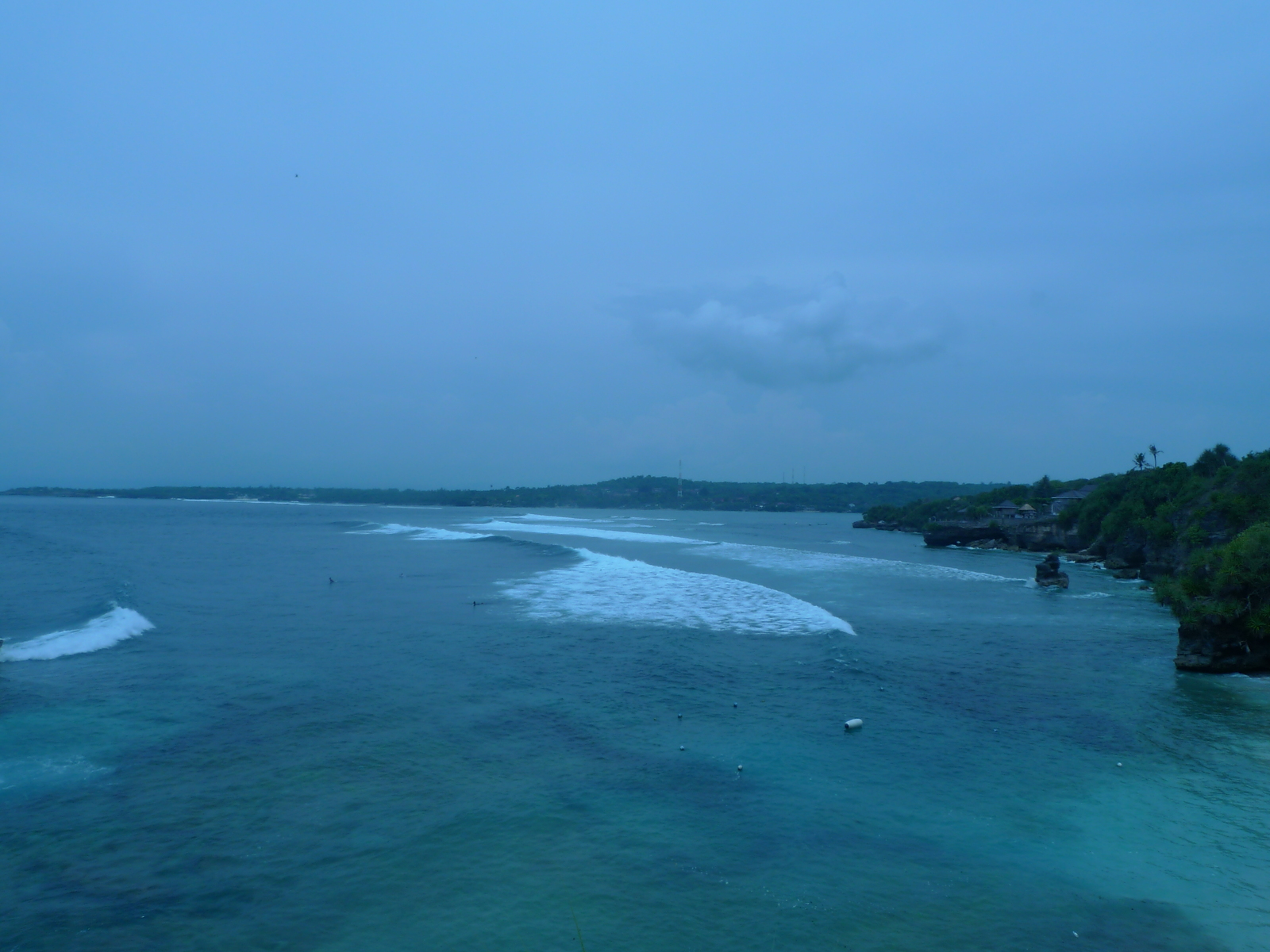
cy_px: 476
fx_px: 881
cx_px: 635
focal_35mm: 24
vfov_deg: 56.8
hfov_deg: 71.6
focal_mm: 5.1
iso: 80
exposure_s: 1/1000
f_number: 7.1
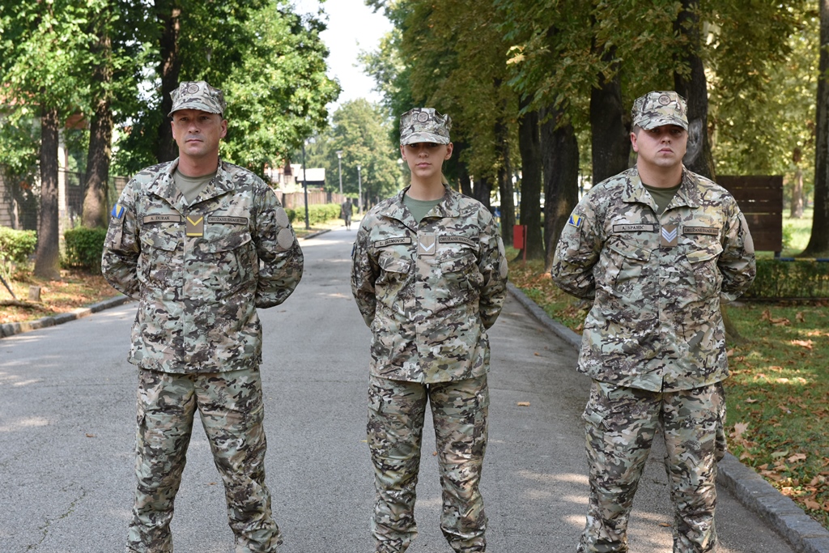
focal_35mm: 62
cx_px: 414
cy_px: 276
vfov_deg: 21.9
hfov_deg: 32.4
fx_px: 1428
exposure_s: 1/320
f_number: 8
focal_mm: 62
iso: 800
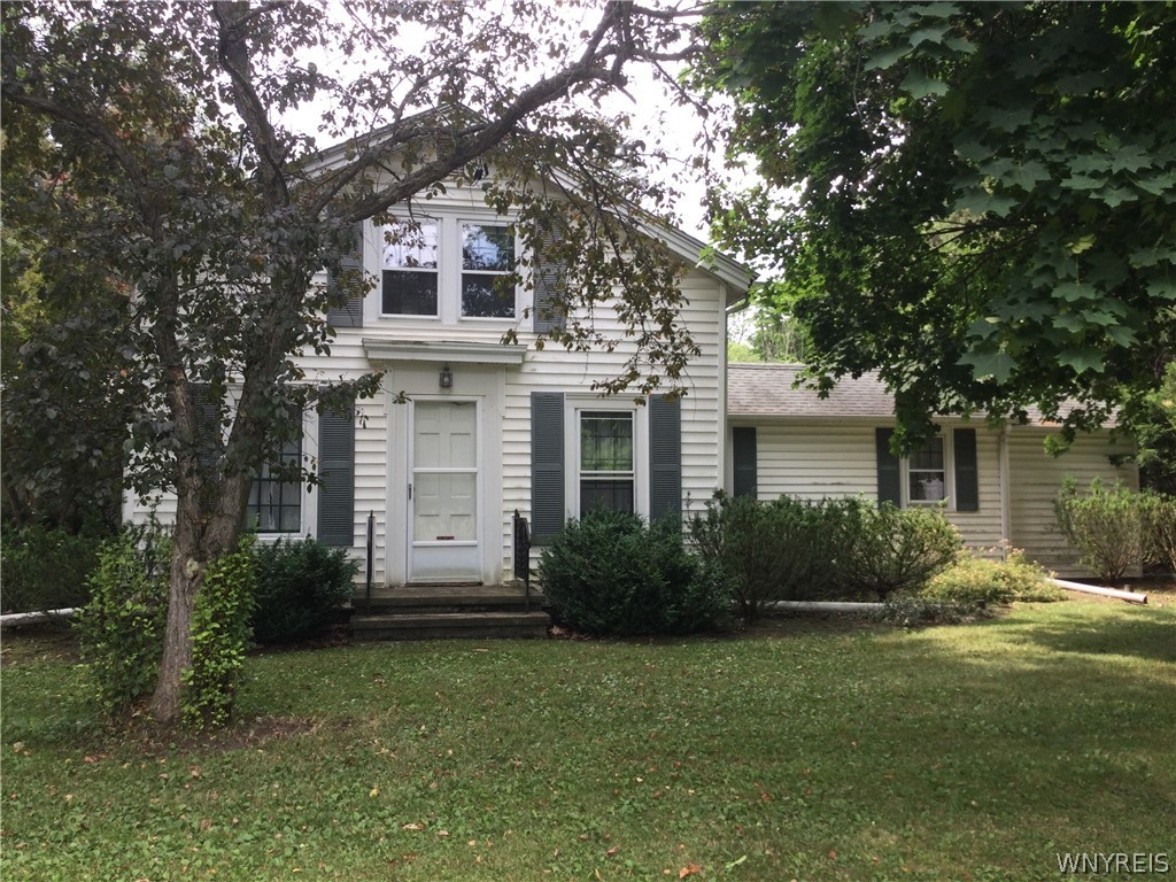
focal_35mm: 31
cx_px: 588
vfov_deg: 45.4
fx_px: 1053
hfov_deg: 58.4
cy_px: 441
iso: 25
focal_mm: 3.3
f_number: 2.4
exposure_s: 1/129
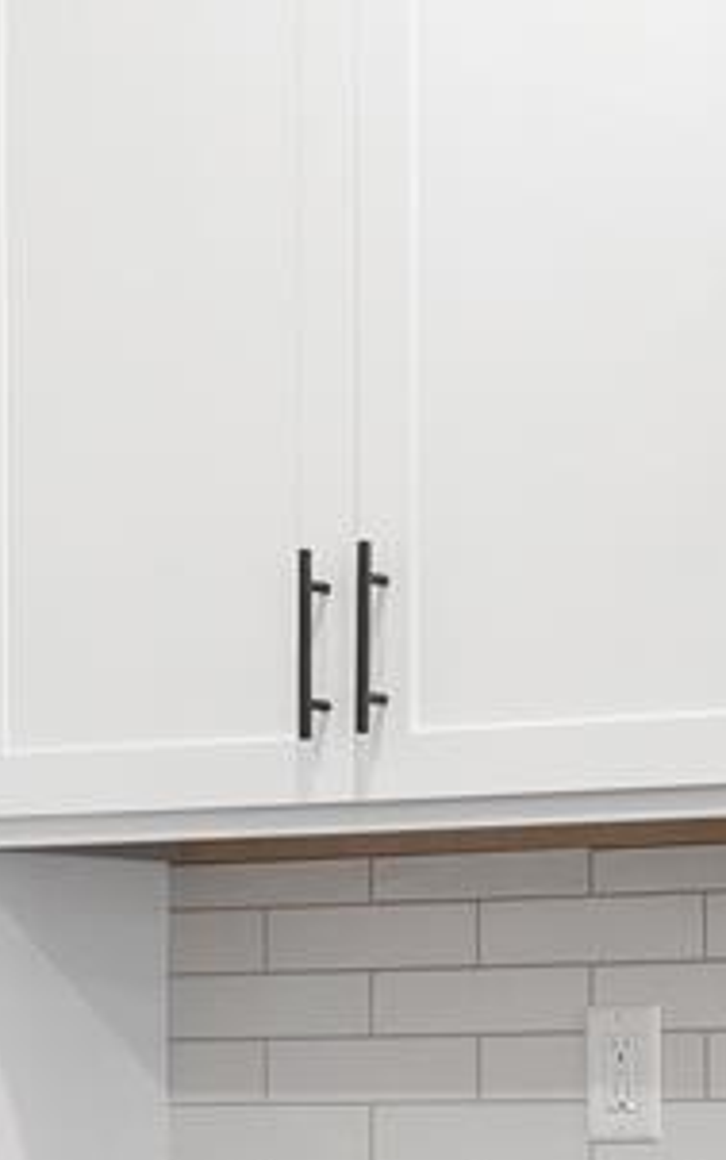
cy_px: 1104
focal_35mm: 143
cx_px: 837
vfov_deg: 14.4
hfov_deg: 9.1
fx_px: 4523
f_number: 9
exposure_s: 3.2
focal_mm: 11.3
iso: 200
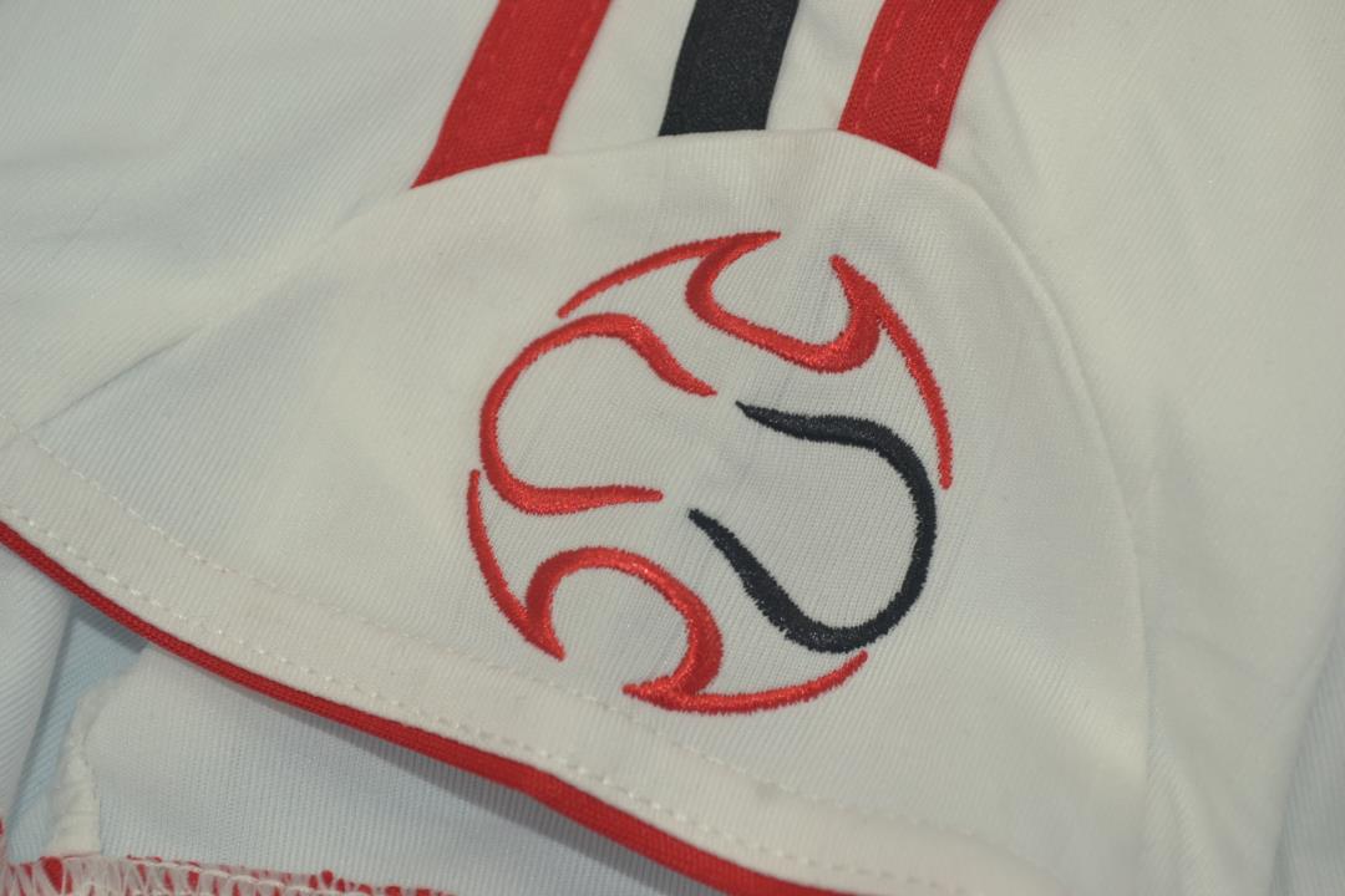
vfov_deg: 16.6
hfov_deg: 24.6
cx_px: 672
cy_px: 448
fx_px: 3082
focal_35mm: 82
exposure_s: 1/100
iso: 200
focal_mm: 55
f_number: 7.1
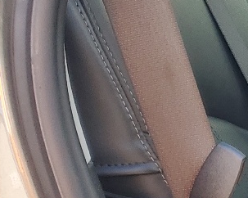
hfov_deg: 11.8
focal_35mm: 134
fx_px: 983
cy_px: 214
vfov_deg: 11.4
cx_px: 585
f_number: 1.5
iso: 50
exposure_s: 1/172
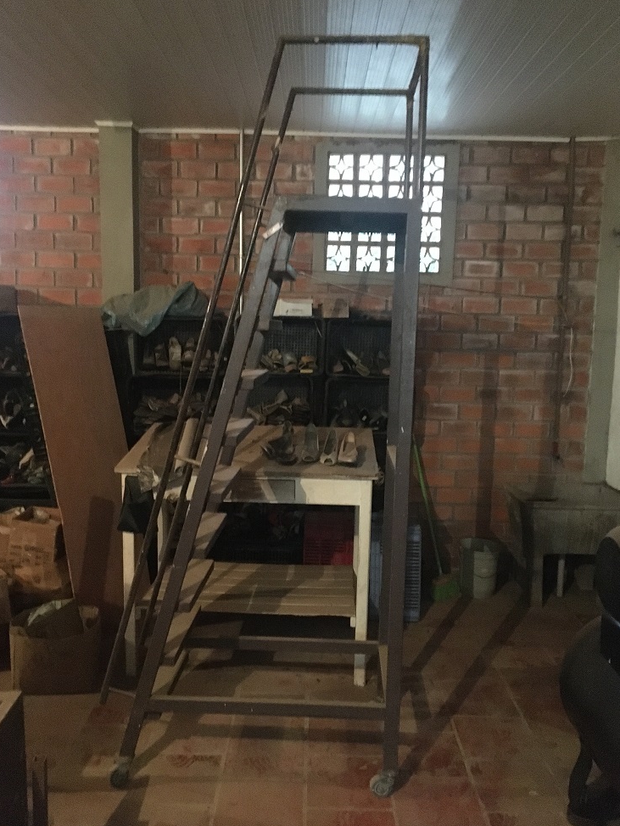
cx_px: 304
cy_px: 410
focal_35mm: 30
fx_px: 716
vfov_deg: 60.0
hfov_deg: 46.8
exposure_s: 1/15
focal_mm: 4.15
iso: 1250
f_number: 2.2
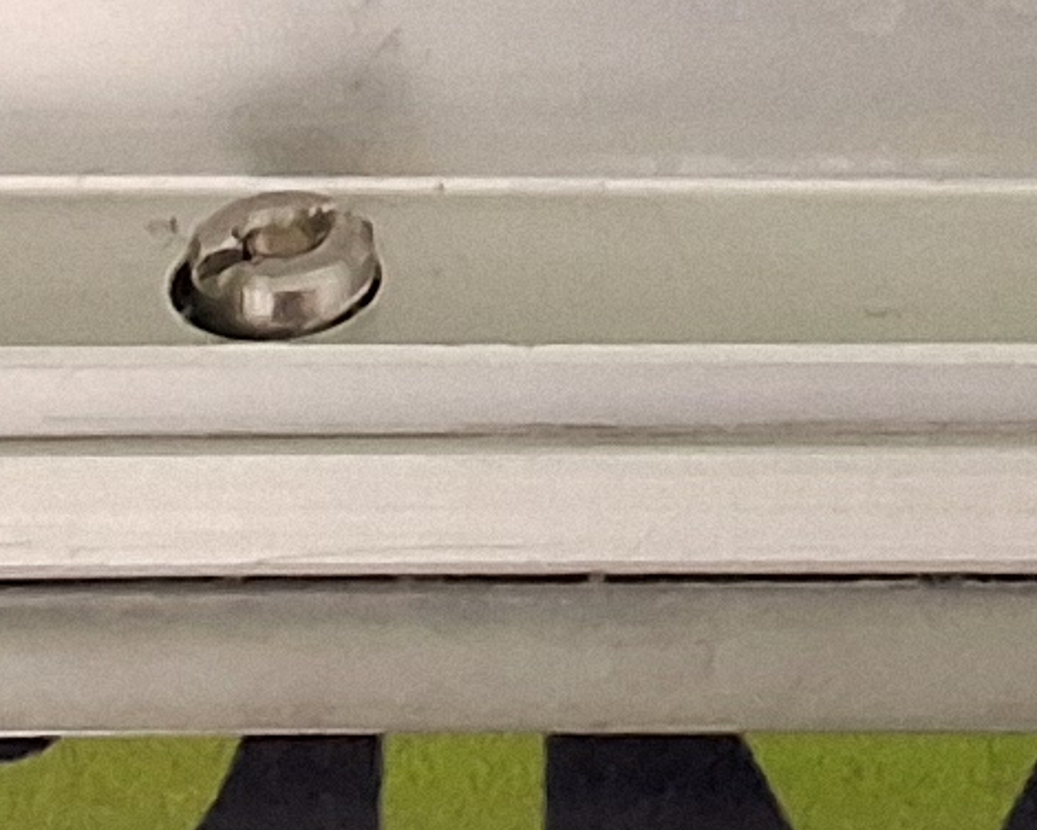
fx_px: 5831
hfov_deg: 10.1
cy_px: -589
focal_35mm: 190
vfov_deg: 7.9
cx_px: 1033
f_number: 1.9
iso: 320
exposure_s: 1/24
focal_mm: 2.91
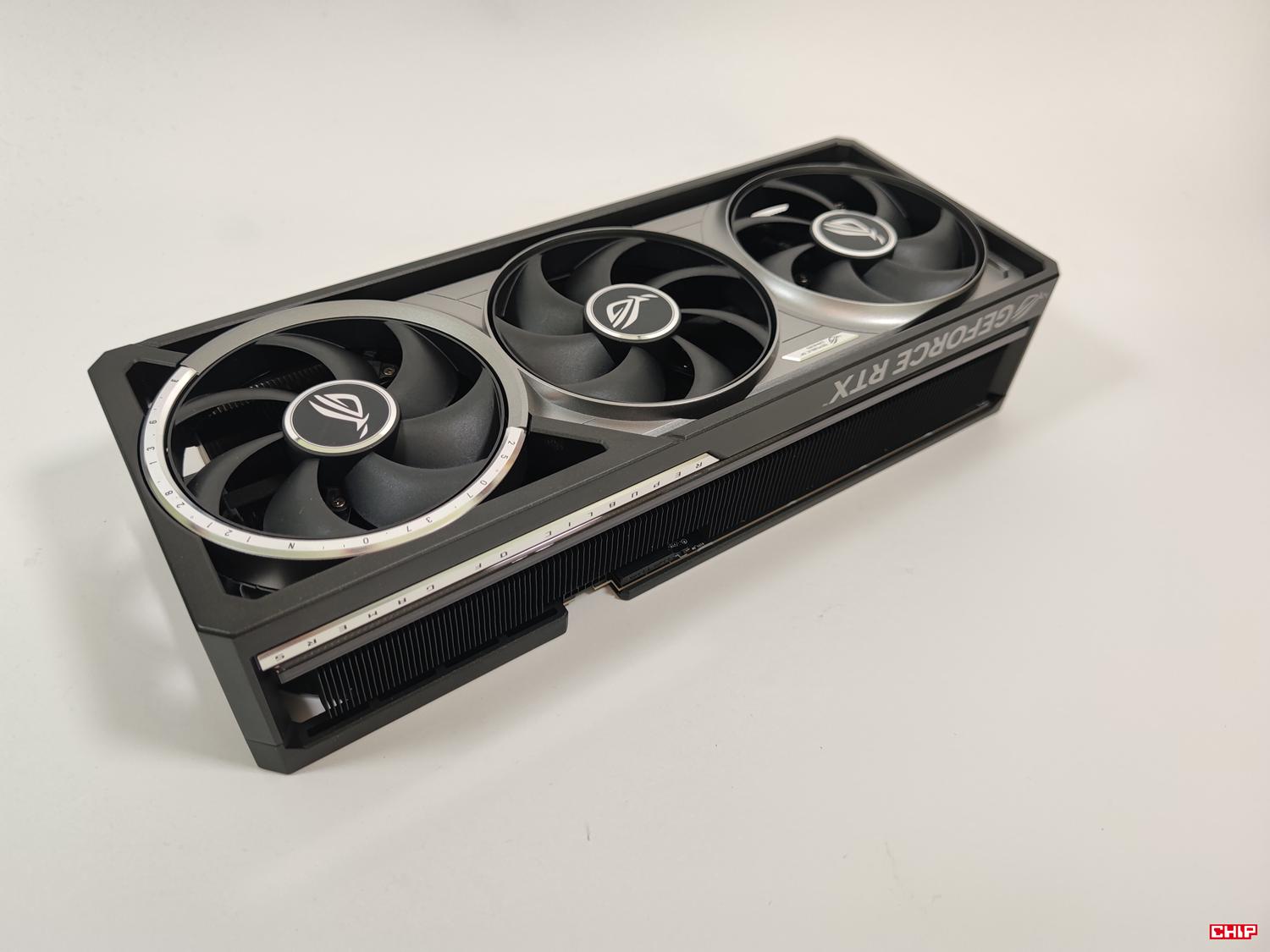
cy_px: 476
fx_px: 917
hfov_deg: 69.4
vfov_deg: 54.9
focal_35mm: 25
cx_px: 635
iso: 56
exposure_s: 1/100
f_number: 1.85
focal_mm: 6.78
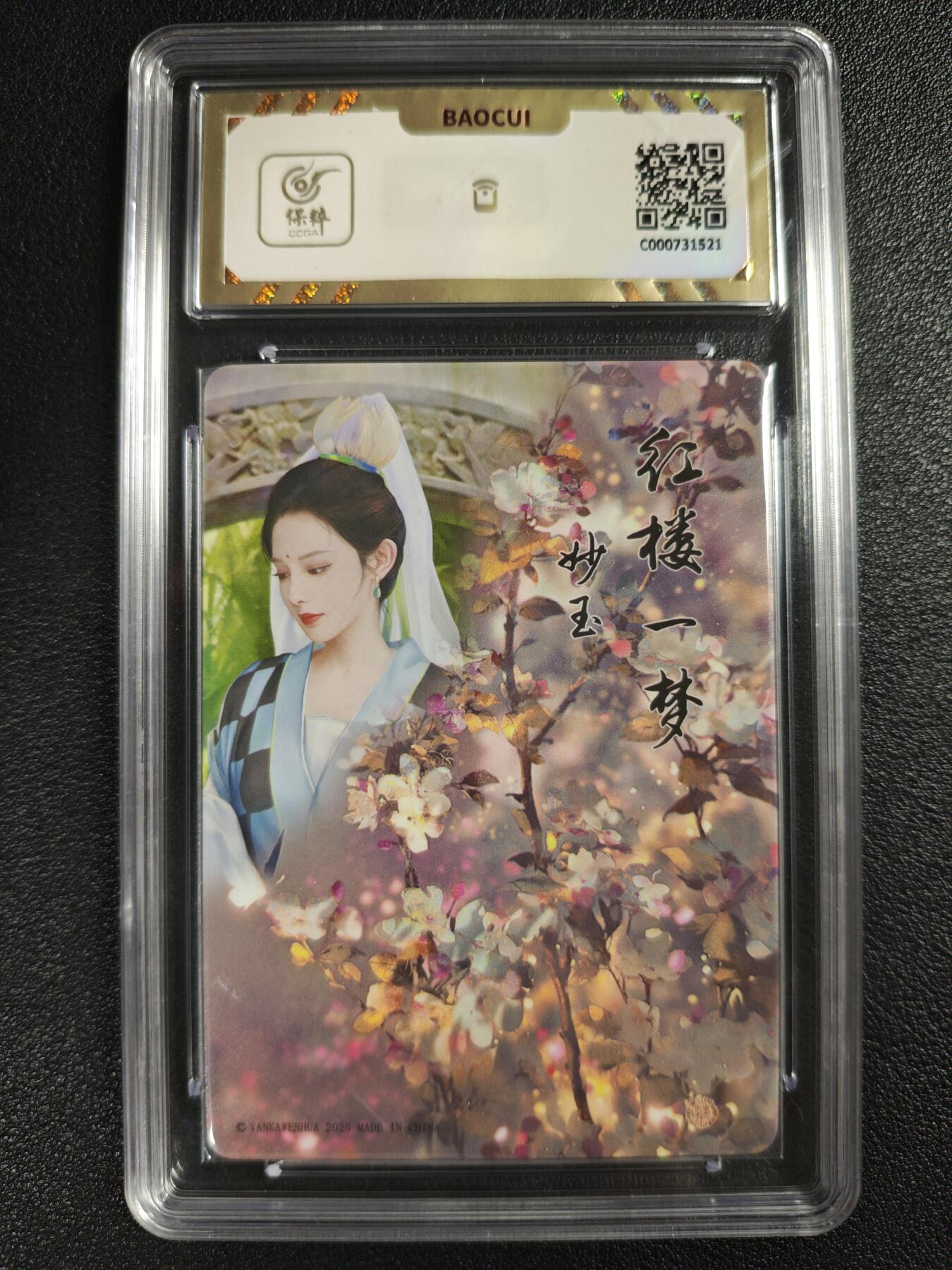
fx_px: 953
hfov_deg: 53.1
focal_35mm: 26
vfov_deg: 67.3
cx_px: 476
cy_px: 635
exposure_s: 1/200
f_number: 1.5
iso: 640
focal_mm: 4.94
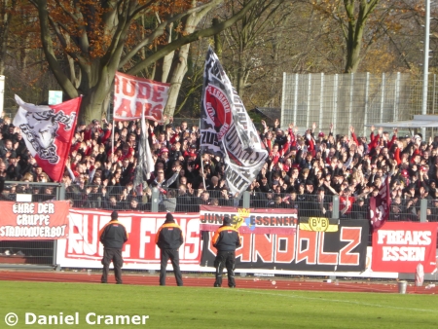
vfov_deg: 4.6
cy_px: 164
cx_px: 219
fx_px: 4076
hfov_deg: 6.2
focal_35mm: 322
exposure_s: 1/125
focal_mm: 57.7
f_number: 5.9
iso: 80
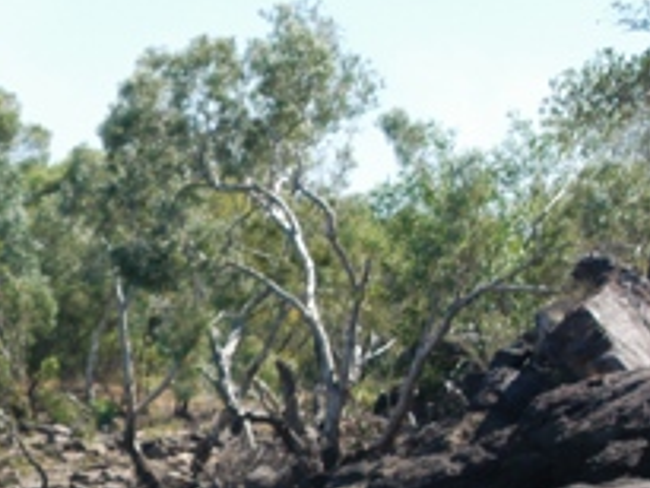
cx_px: -54
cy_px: 564
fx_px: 2781
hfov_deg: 13.1
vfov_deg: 9.9
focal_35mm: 148
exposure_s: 1/320
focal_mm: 28
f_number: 5.6
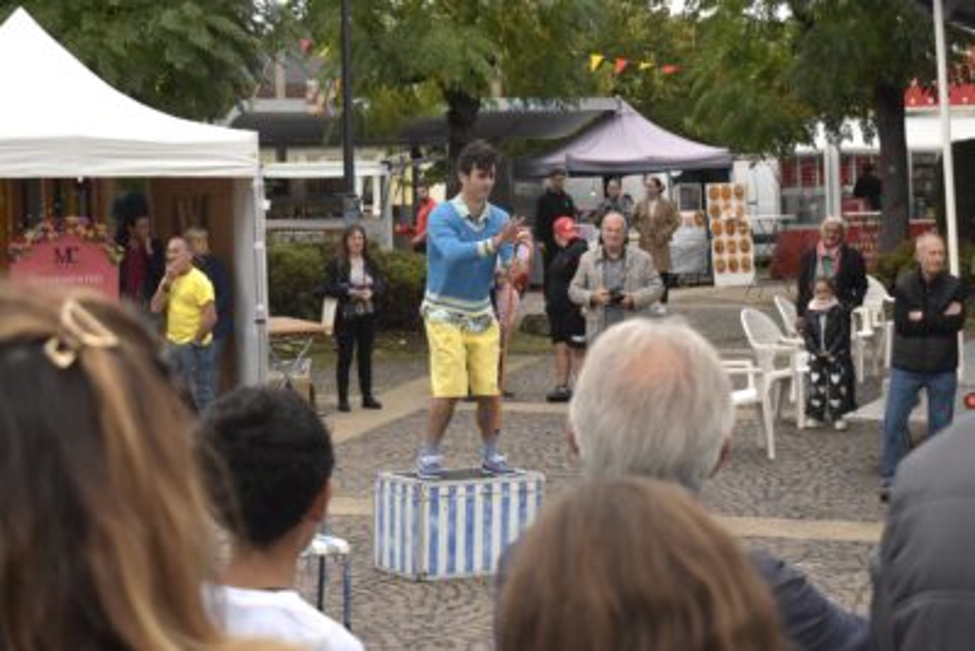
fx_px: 1463
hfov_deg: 36.9
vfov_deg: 25.1
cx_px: 488
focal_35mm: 54
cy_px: 326
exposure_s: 1/4000
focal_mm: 36
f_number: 5.6
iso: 1600
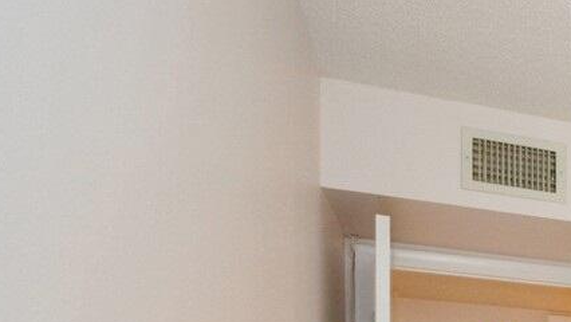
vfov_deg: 18.8
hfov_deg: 21.7
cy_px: 433
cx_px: 1036
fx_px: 894
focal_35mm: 59
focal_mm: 10
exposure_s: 1/60
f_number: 5
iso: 250
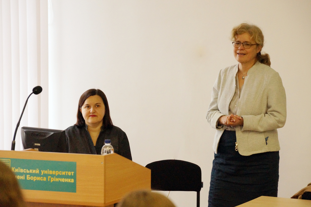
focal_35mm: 150
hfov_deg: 13.7
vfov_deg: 9.1
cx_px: 156
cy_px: 104
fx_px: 1295
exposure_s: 1/125
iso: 3200
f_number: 5.6
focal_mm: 100
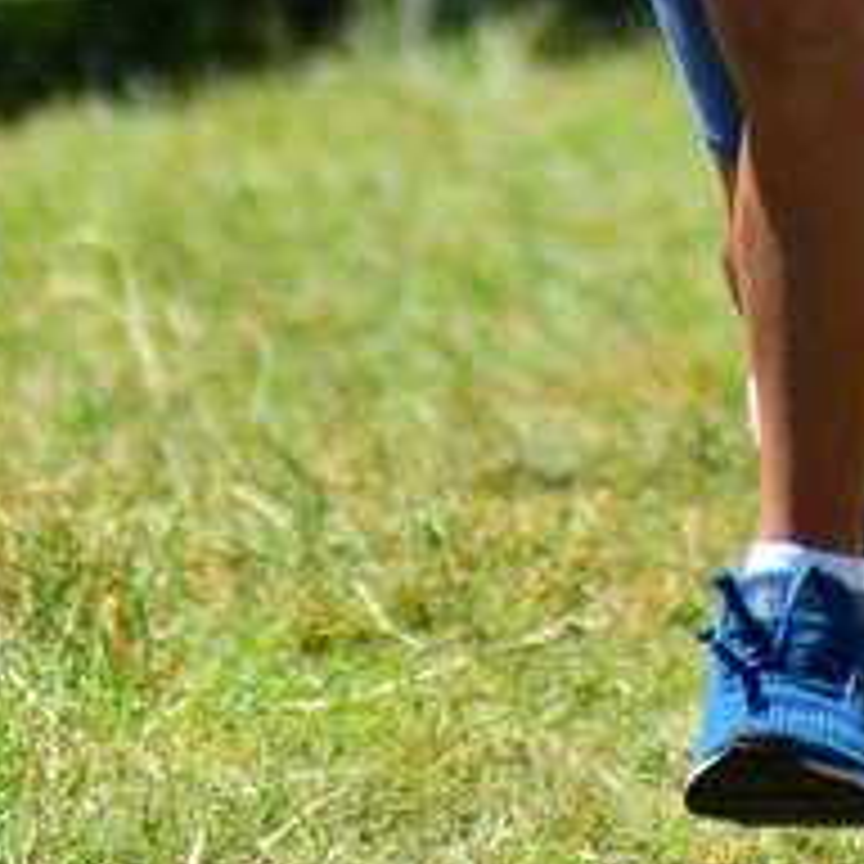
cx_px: 904
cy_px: -632
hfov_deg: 1.9
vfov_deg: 1.9
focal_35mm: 917
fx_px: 25902
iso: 280
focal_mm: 135
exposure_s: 1/1250
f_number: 4.2
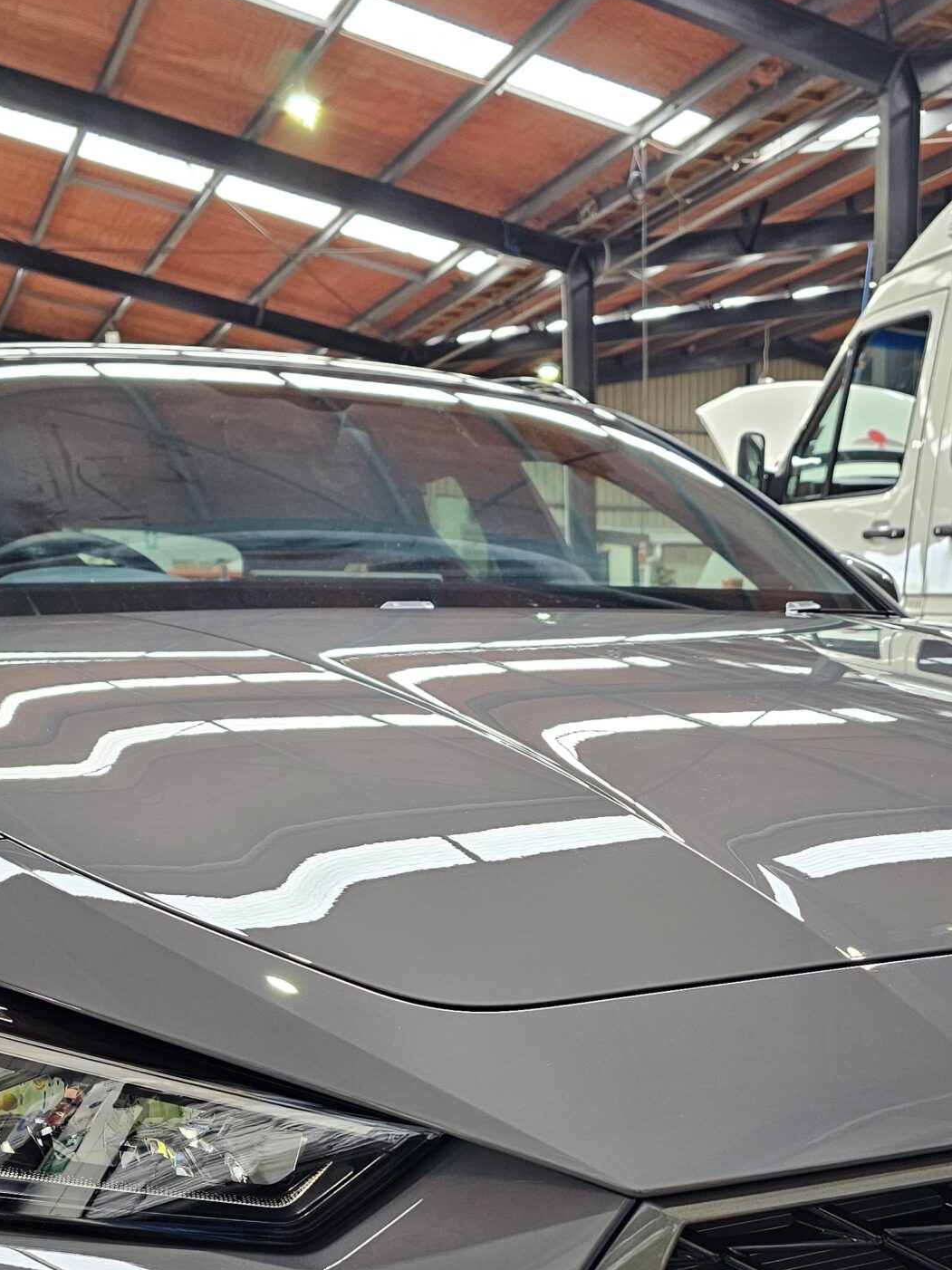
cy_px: 996
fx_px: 1541
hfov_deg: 34.2
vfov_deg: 43.0
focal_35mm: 42
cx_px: 576
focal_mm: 6.3
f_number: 1.7
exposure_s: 1/100
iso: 200
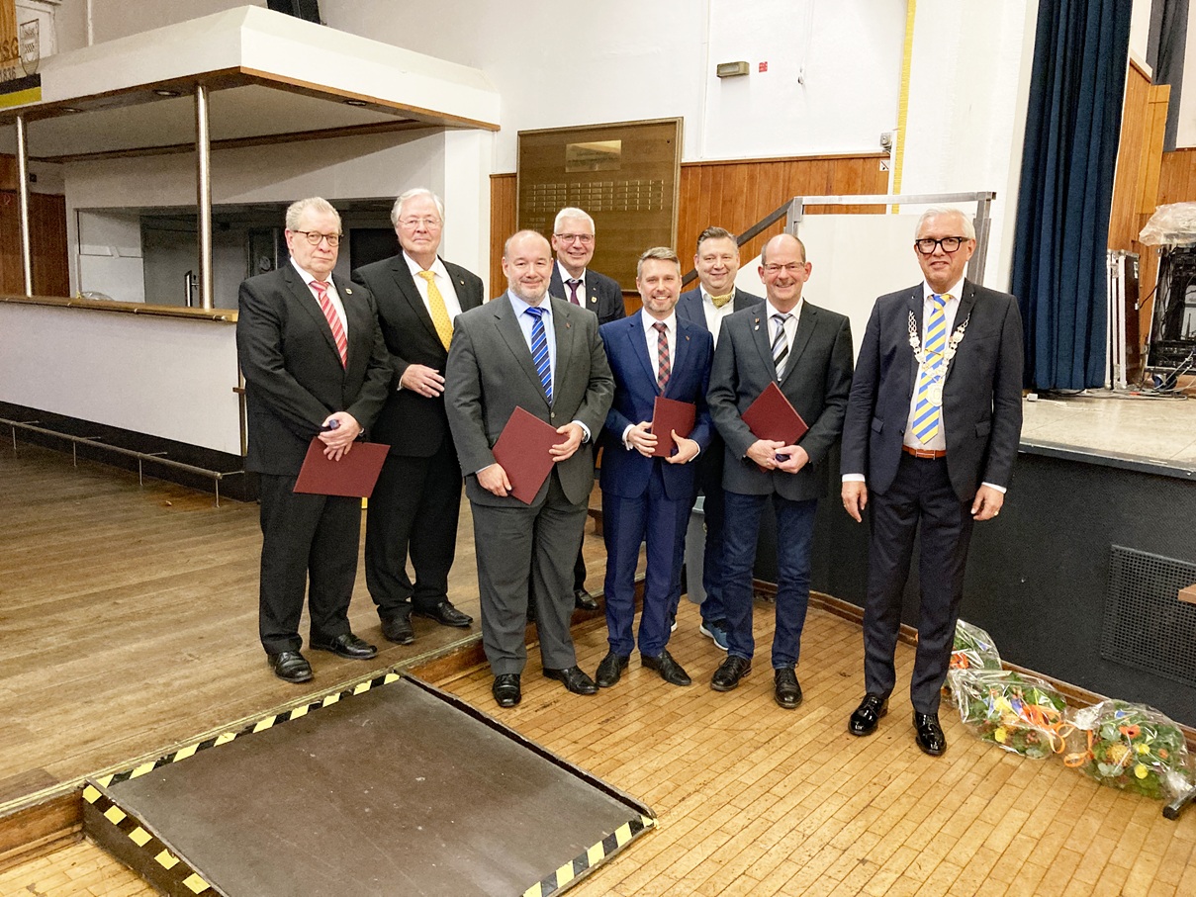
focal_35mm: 28
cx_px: 598
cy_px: 448
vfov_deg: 49.8
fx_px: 968
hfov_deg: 63.4
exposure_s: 1/33
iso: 320
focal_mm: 3.99
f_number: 1.8
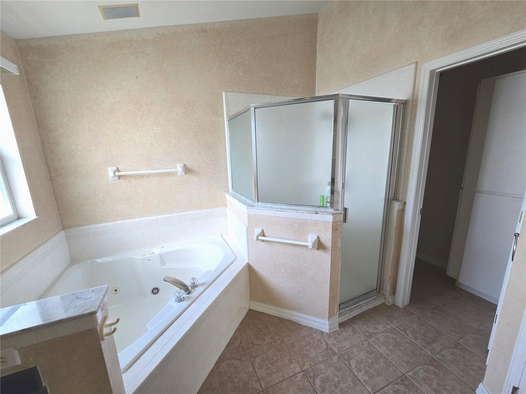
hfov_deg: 106.2
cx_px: 263
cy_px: 197
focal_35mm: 13
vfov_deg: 89.9
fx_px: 198
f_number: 2.2
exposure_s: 1/100
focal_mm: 2.2
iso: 250
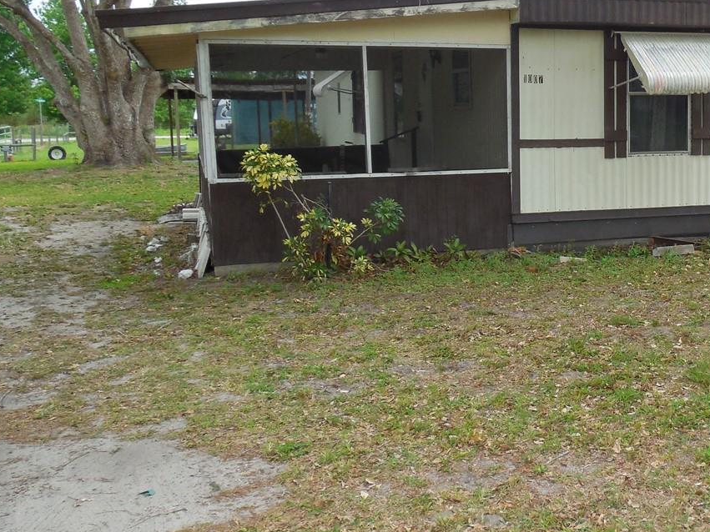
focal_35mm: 47
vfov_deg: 30.8
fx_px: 964
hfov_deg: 38.6
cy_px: 238
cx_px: 588
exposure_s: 1/250
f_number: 3.1
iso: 125
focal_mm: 4.5
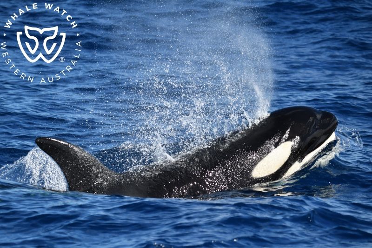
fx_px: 3099
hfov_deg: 6.9
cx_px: 186
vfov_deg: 4.6
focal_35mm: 300
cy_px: 124
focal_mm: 300
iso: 1100
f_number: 5.6
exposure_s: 1/8000
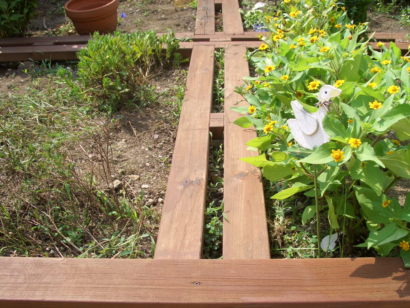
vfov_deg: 35.1
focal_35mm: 41
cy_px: 154
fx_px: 486
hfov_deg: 45.8
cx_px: 205
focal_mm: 6.8
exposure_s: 1/200
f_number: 4.6
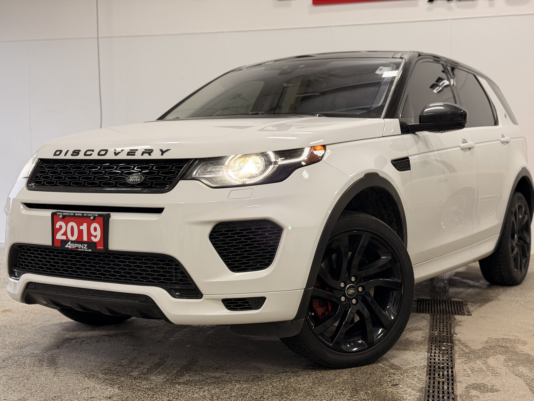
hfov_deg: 39.7
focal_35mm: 48
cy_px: 200
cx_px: 267
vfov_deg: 30.3
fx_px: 740
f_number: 1.78
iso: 80
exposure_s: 1/120
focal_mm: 6.76
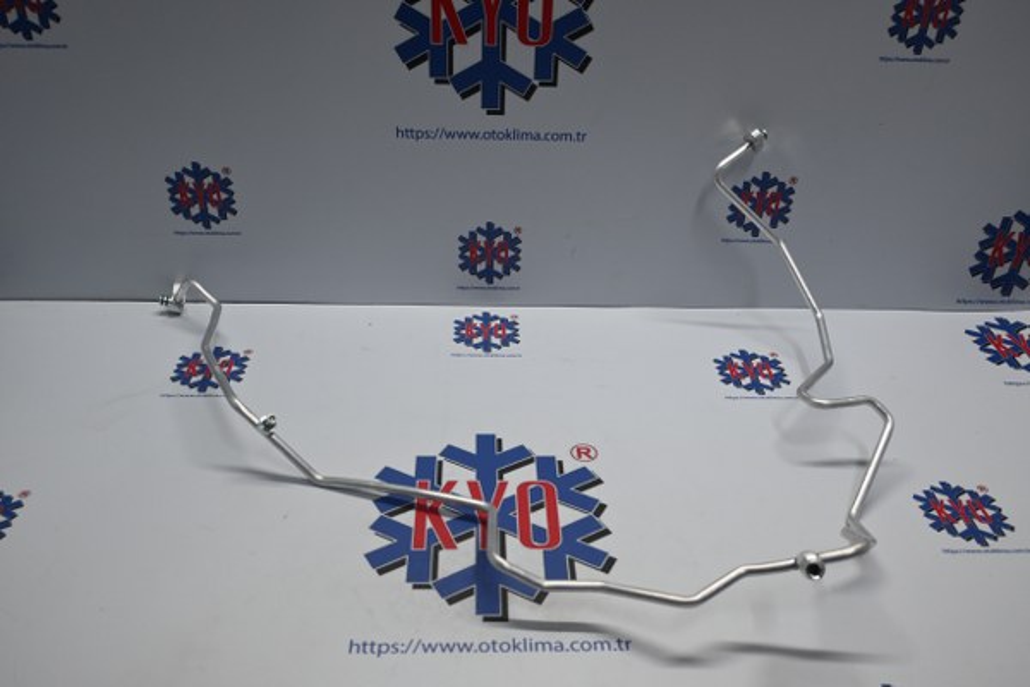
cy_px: 344
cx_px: 515
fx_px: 923
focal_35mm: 32
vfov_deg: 40.8
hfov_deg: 58.3
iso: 400
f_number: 4
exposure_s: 1/125
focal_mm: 21.5
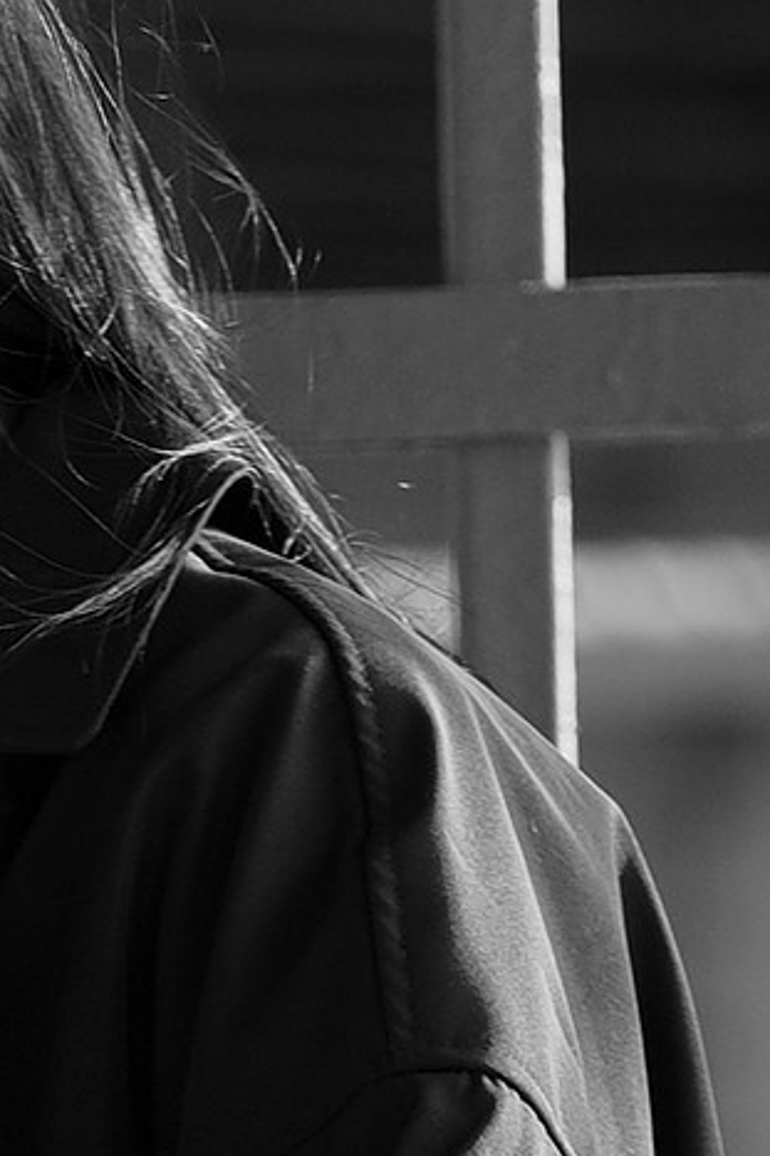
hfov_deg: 2.5
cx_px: -565
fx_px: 17561
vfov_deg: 3.7
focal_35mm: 547
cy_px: 2374
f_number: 3.2
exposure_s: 1/320
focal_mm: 85
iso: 125
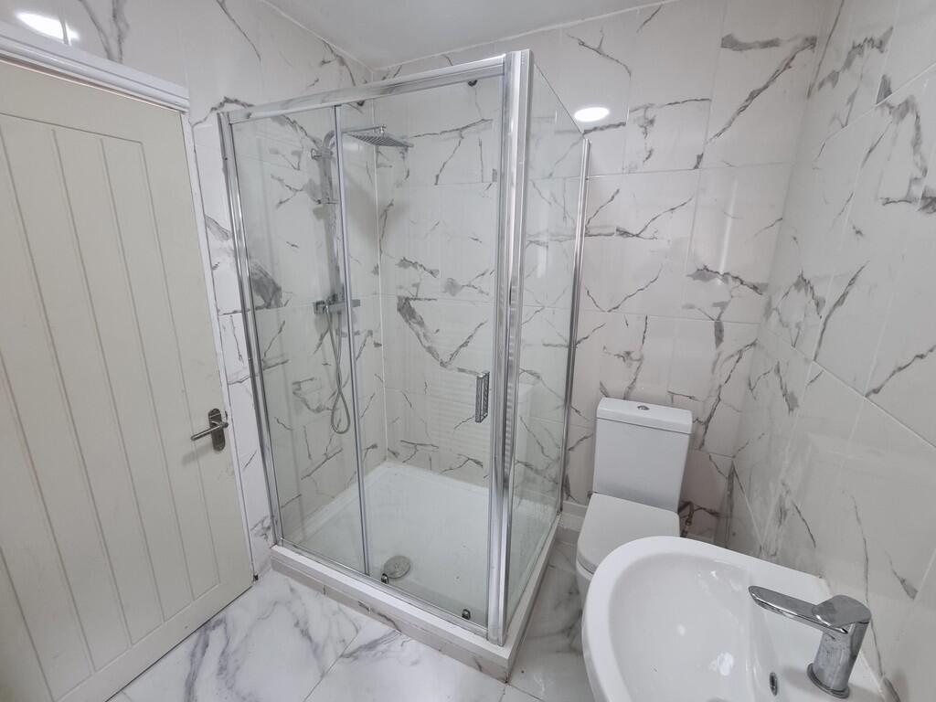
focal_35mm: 13
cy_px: 351
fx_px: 352
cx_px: 468
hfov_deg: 106.2
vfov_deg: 89.9
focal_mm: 2.2
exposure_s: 1/50
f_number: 2.2
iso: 200
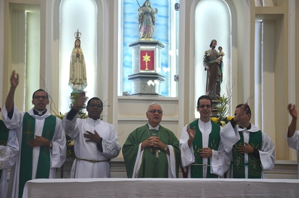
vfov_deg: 18.1
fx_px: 621
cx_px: 150
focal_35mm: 75
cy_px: 99
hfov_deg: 27.1
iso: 560
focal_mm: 50
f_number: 5
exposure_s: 1/60
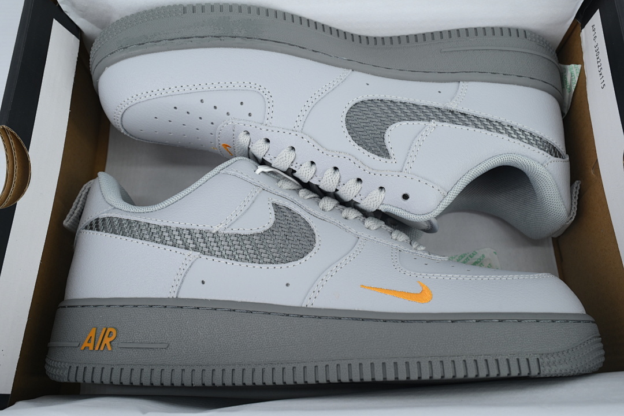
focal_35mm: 31
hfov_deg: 60.3
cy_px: 208
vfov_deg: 42.3
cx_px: 312
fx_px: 537
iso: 400
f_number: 10
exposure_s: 1/100
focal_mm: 31
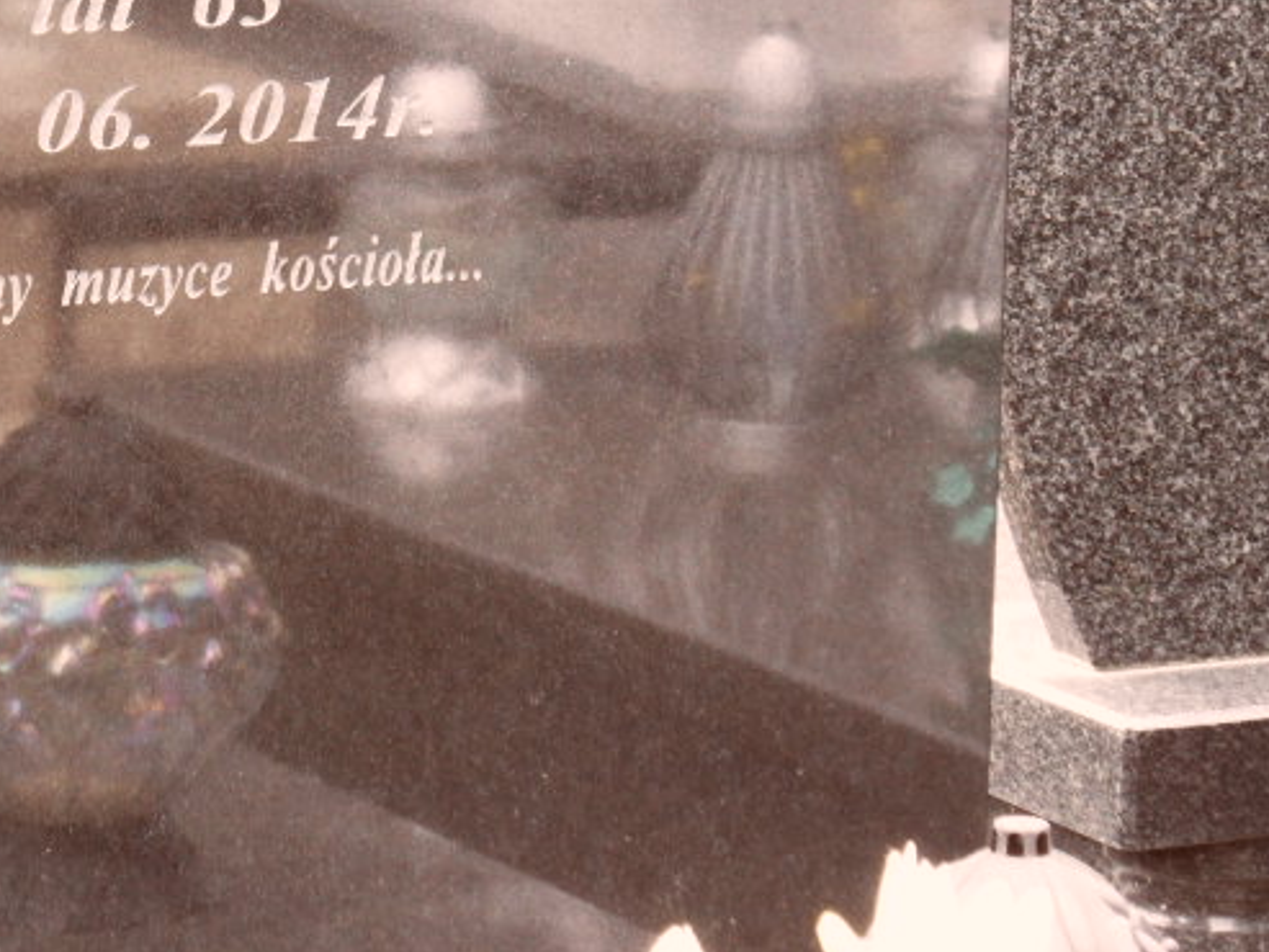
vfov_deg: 8.9
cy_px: 196
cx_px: 165
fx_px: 6087
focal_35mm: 166
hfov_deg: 11.8
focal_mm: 13.2
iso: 100
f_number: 4.2
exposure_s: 1/60
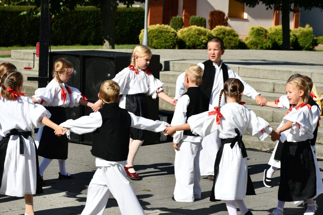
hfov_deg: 17.1
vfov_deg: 11.4
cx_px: 162
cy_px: 108
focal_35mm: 120
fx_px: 1077
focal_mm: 80
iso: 100
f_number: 10
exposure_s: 1/400
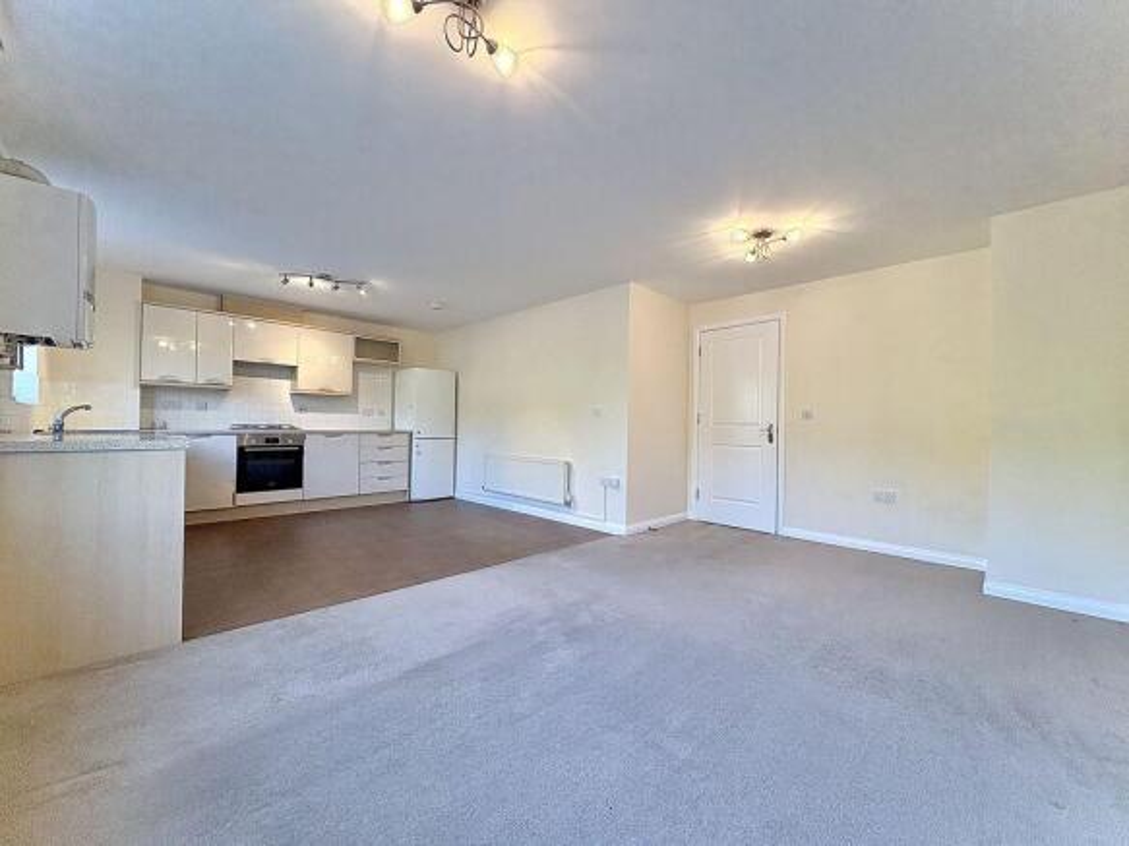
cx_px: 564
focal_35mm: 14
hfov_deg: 102.1
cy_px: 423
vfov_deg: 85.7
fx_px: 457
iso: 160
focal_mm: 2.22
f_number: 2.2
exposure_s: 1/100
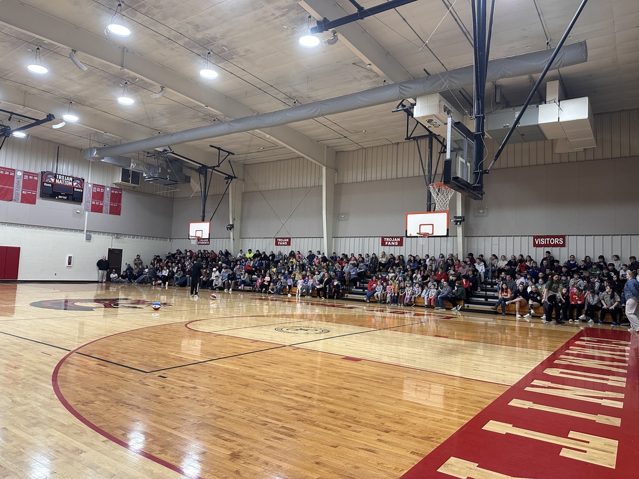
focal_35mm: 24
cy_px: 240
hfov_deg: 71.6
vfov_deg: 56.8
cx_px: 320
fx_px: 443
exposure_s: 1/116
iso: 250
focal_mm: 6.86
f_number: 1.78
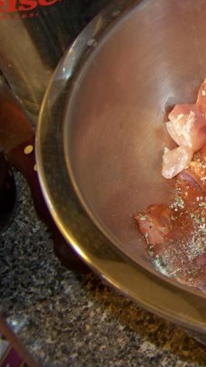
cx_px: 316
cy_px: 113
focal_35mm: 74
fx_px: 719
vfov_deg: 28.4
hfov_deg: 15.0
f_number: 2.8
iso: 200
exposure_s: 1/30
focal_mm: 5.85
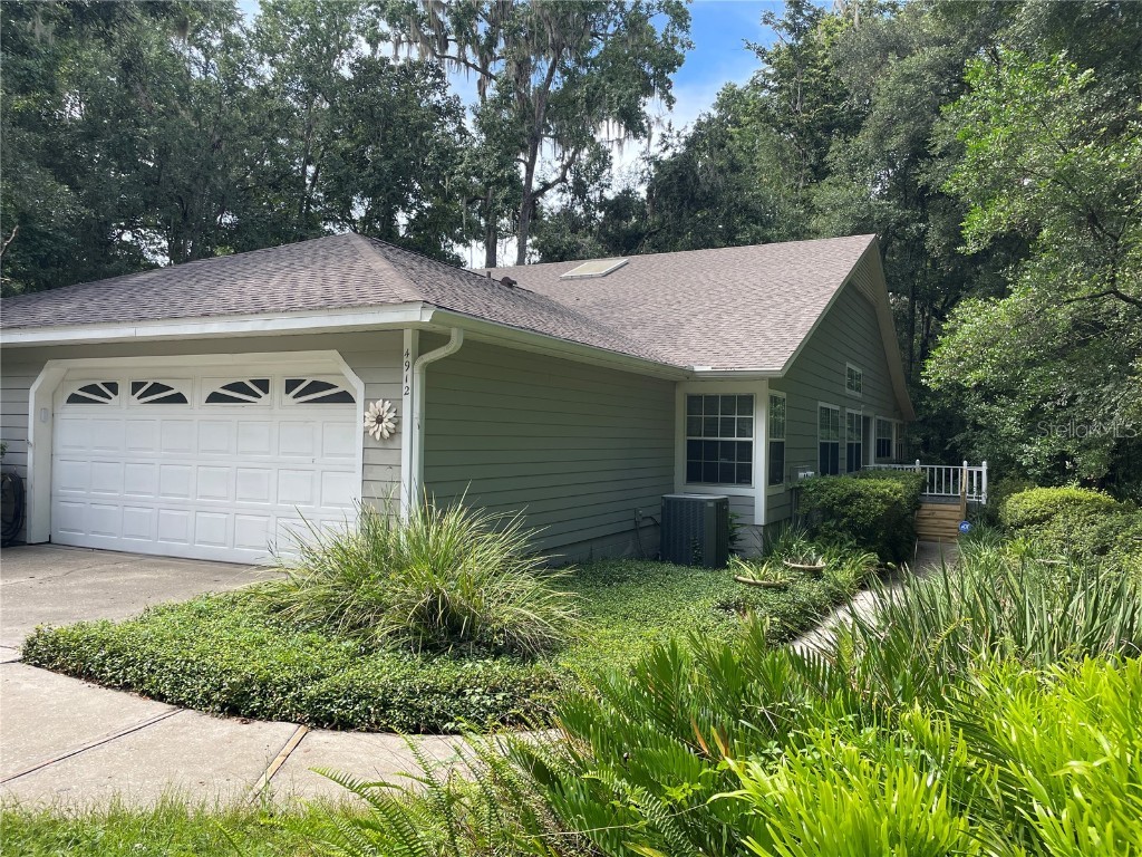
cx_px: 571
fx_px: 858
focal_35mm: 26
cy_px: 428
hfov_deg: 67.3
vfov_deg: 53.1
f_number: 1.6
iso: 50
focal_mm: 4.2
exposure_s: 1/587
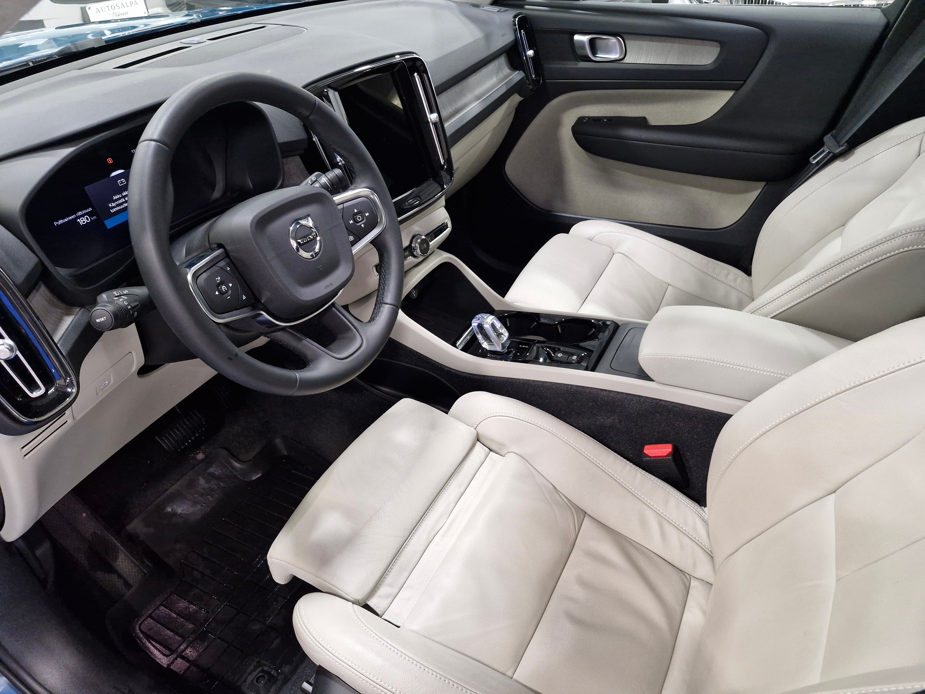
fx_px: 615
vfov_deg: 58.9
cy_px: 347
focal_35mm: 23
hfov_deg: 73.9
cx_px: 462
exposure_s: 1/100
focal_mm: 5.54
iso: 640
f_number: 1.8
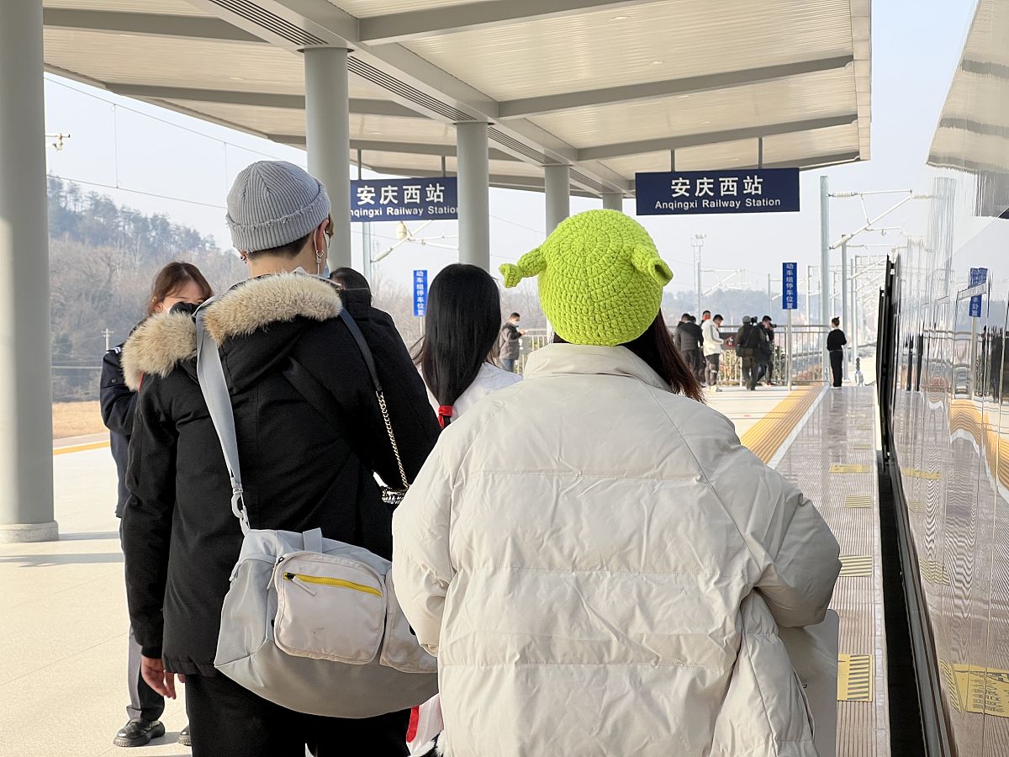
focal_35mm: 77
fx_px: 2244
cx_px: 504
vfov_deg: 19.1
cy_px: 378
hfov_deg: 25.3
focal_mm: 9
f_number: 2.8
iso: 32
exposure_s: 1/374
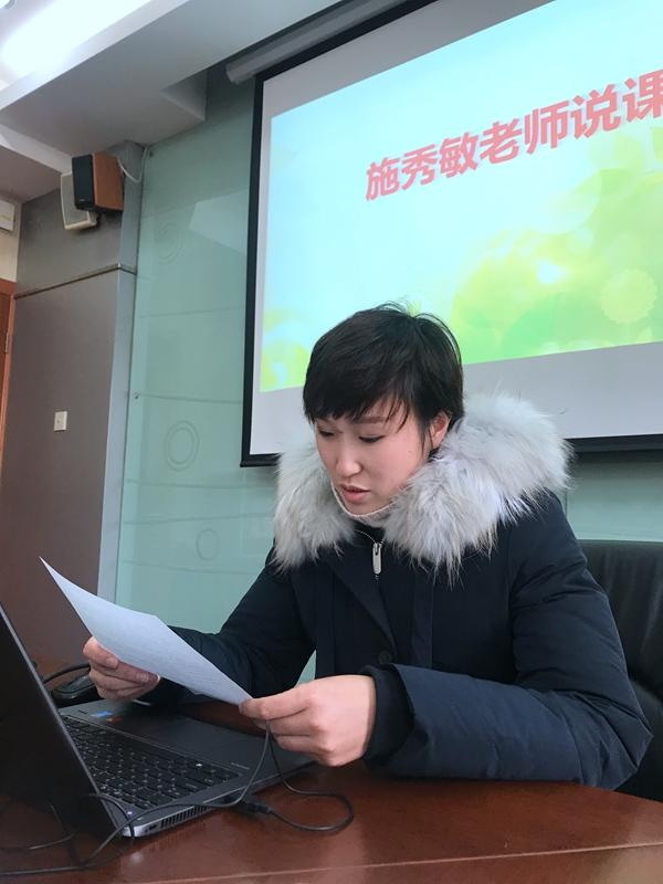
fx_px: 715
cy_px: 442
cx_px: 332
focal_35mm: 28
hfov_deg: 49.7
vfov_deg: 63.4
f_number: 1.8
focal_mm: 3.99
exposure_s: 1/33
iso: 25
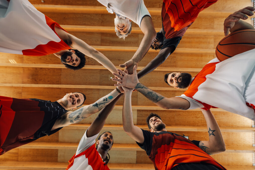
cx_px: 128
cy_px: 85
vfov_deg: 81.2
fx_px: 99
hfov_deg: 104.2
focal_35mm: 14
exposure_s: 1/200
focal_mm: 14
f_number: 2.8
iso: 250
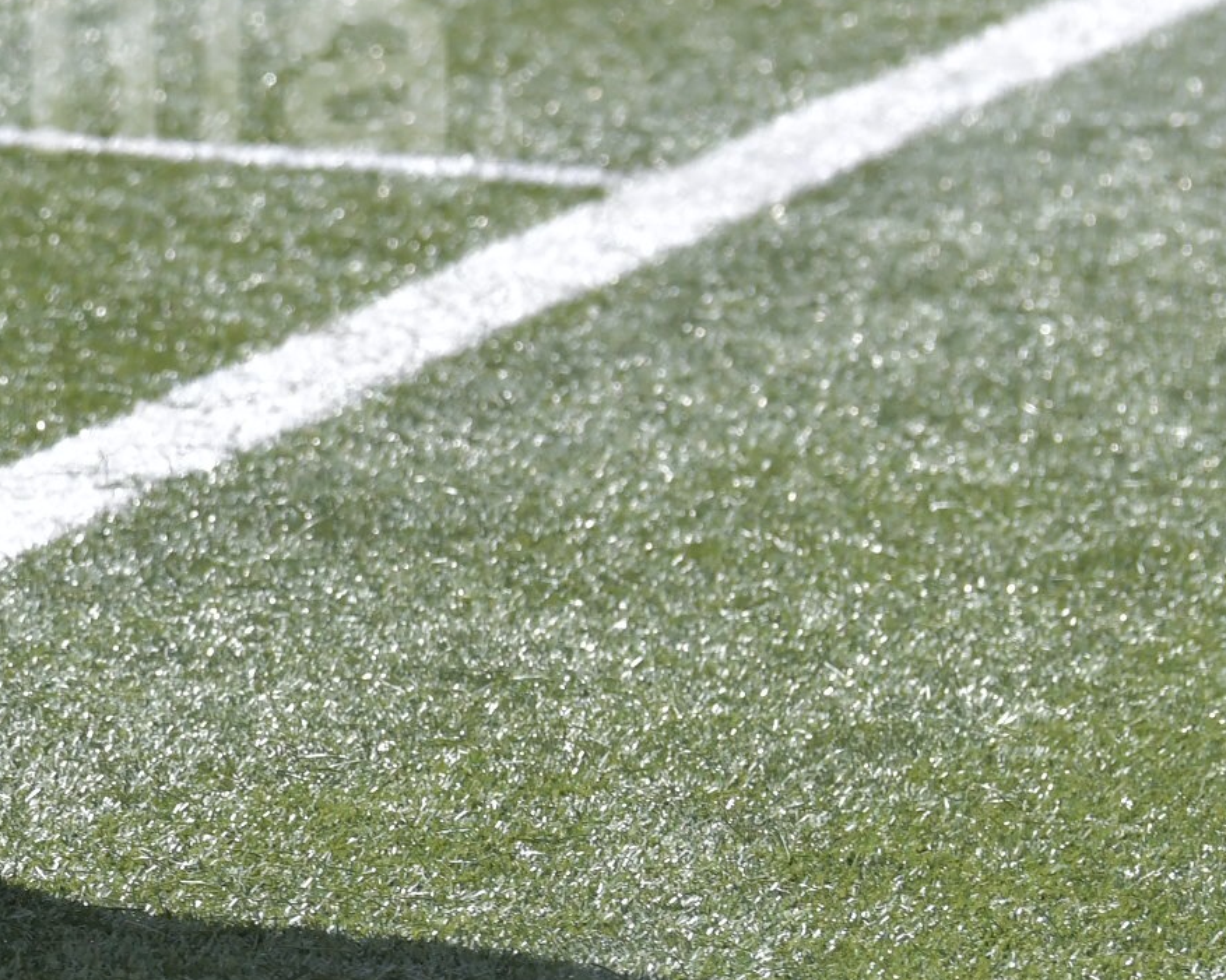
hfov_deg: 4.2
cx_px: -584
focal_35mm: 462
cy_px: -456
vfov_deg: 3.3
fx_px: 16758
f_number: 5
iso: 250
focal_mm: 135
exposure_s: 1/1667
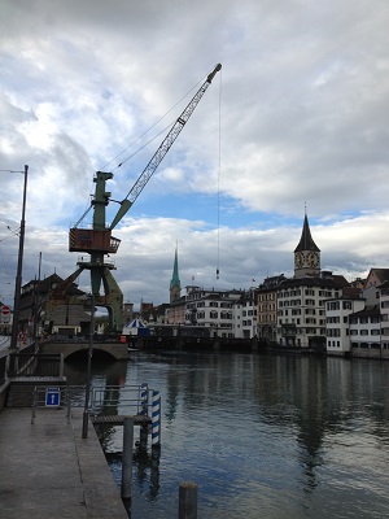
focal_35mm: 35
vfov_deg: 52.6
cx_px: 194
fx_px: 524
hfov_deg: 40.7
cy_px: 260
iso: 50
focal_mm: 4.28
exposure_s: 1/1022
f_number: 2.4
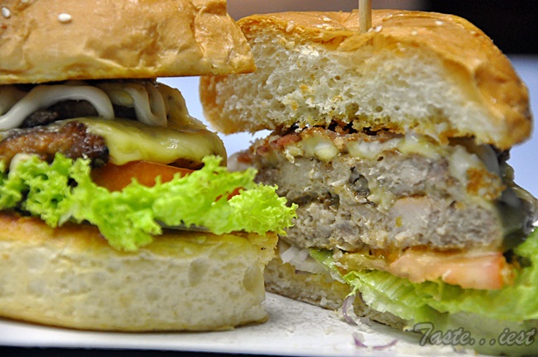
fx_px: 2351
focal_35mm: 158
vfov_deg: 8.7
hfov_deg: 13.1
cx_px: 269
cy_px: 178
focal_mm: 105
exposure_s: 1/60
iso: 2500
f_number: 5.6
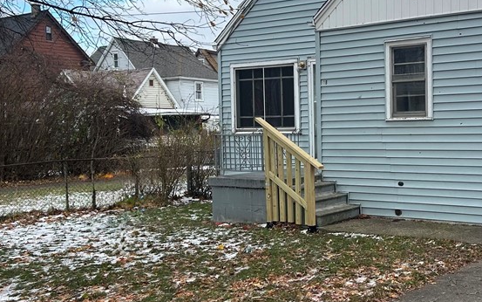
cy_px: 144
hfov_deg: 38.4
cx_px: 370
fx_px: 670
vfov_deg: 25.4
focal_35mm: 51
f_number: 1.5
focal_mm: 5.7
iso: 50
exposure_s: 1/1531
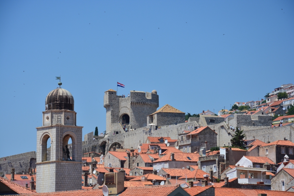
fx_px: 1286
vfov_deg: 8.7
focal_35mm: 158
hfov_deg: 13.0
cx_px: 147
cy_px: 98
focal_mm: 105
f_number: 7.1
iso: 200
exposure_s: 1/800
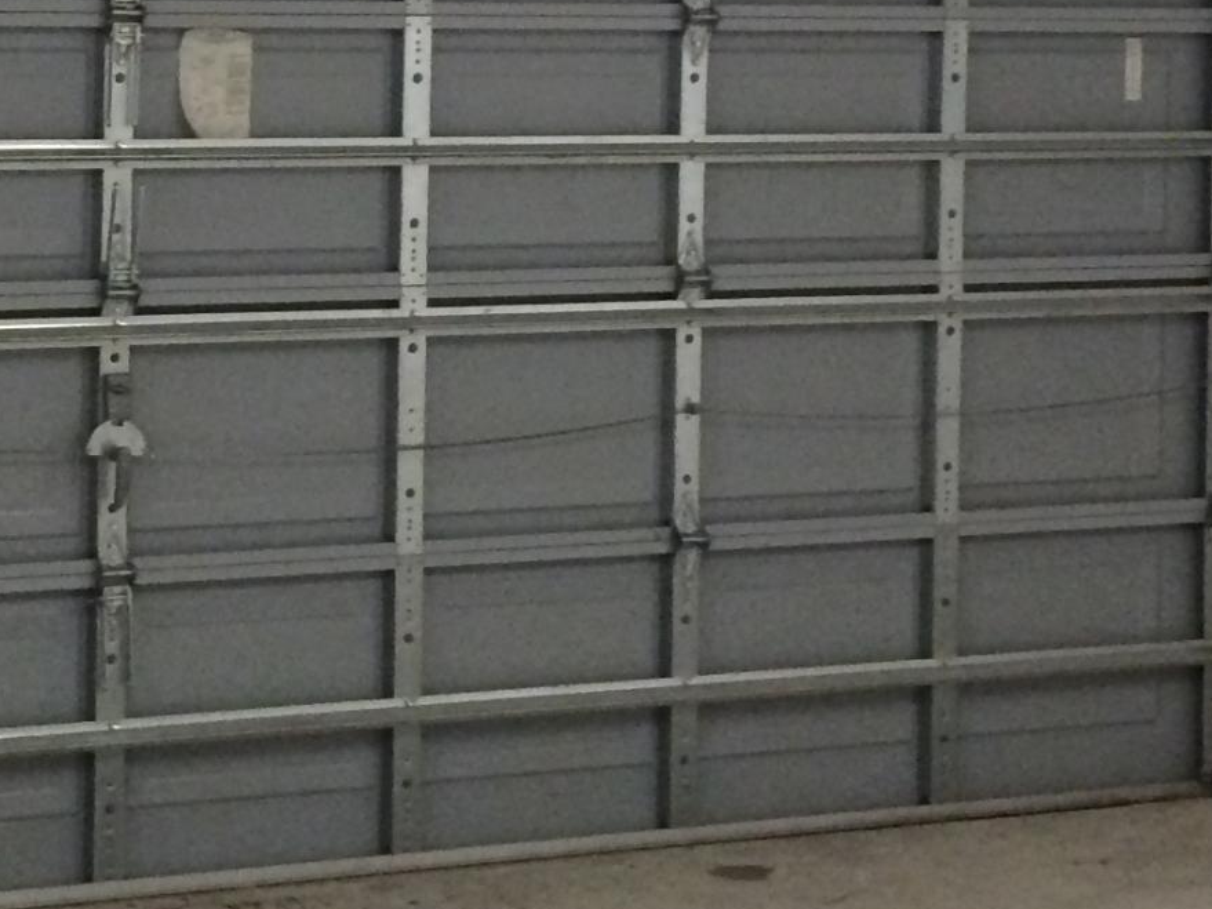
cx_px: 254
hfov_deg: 19.6
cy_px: 32
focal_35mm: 99
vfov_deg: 14.7
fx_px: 3466
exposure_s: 1/30
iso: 160
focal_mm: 4.15
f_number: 2.2
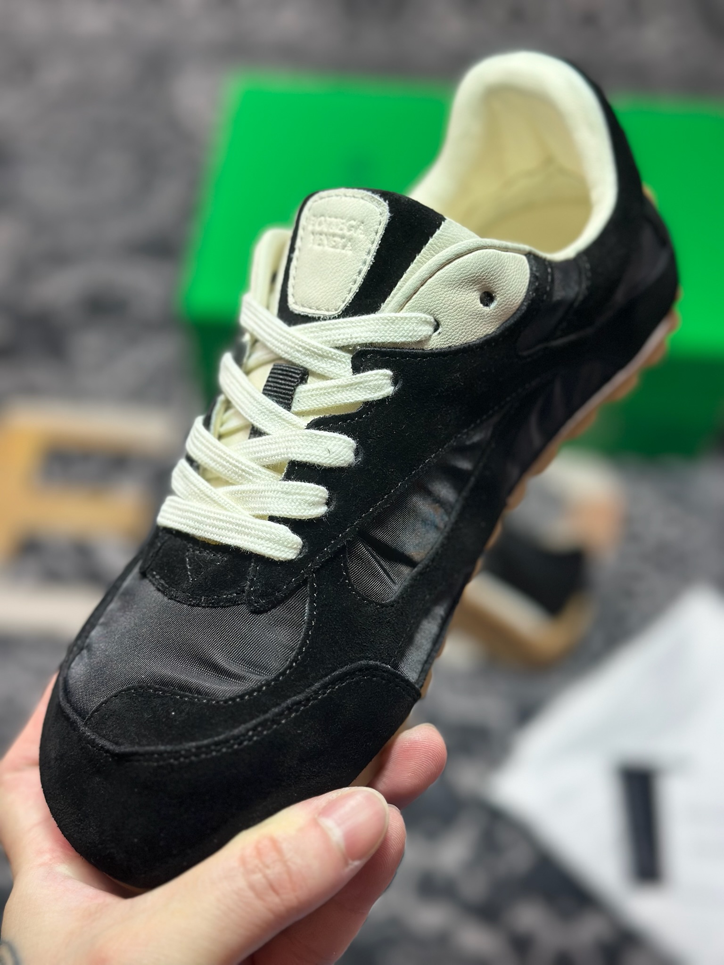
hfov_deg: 30.3
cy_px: 482
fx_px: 1339
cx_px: 362
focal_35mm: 48
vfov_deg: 39.7
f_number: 1.78
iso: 80
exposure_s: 1/414
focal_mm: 6.86
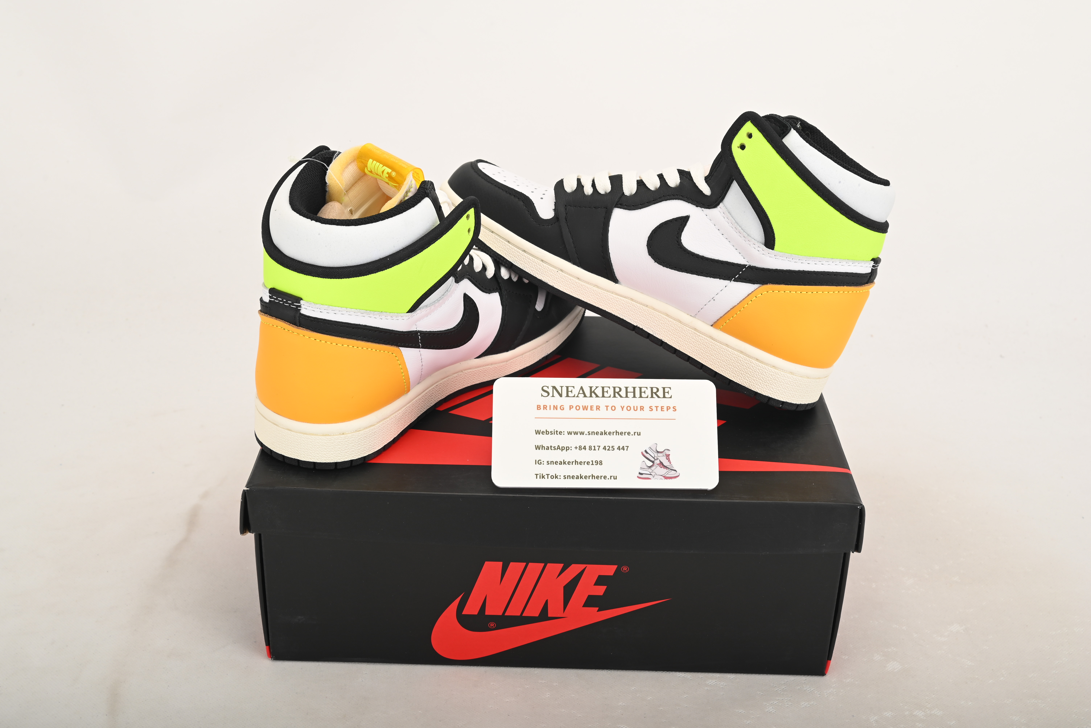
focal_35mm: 42
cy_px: 364
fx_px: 1273
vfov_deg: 31.9
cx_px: 546
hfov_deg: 46.4
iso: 100
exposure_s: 1/200
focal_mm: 42
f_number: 11
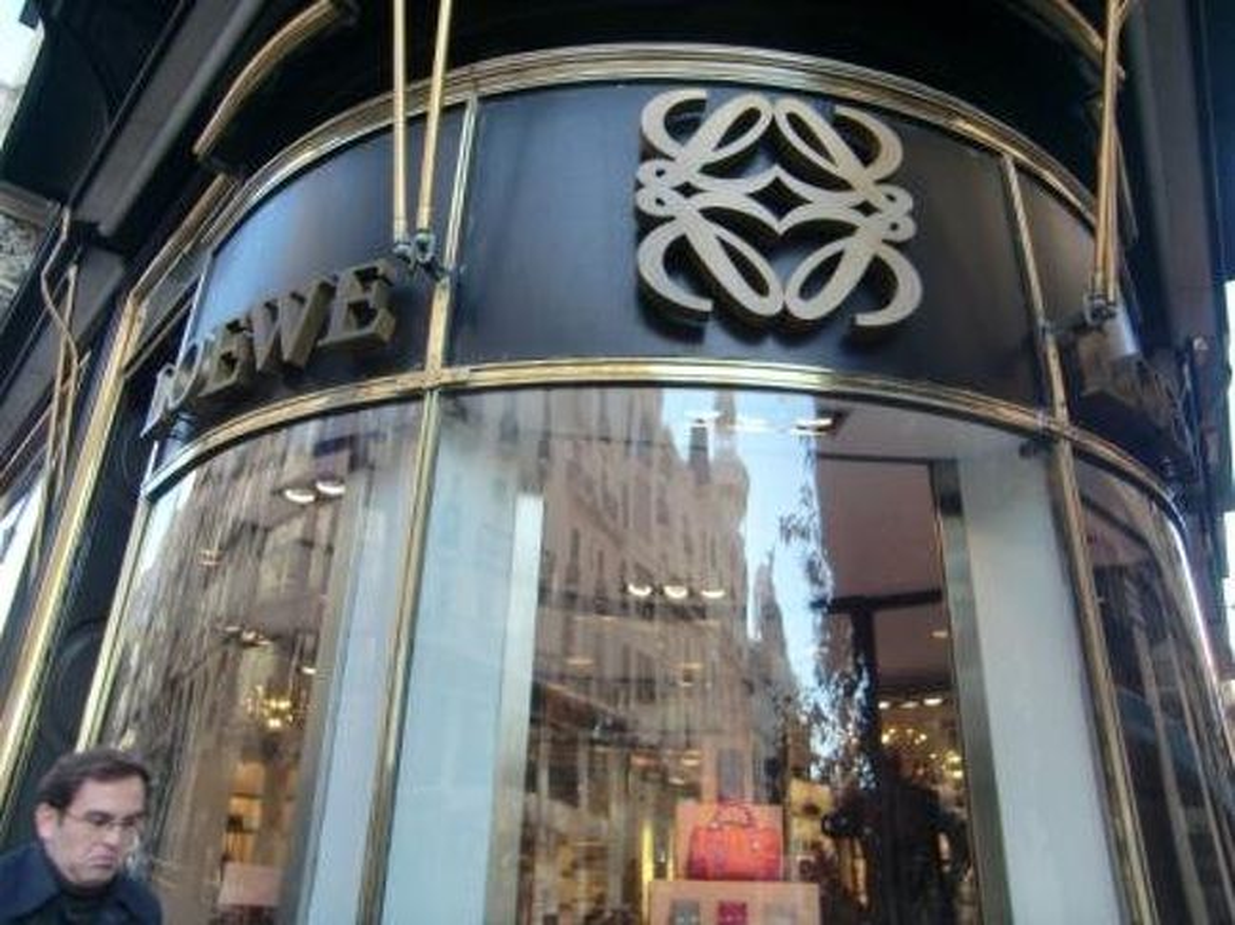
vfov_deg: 49.7
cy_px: 462
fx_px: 999
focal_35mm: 28
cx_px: 618
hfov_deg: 63.5
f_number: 2.6
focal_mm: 4.9
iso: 64
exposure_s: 1/80
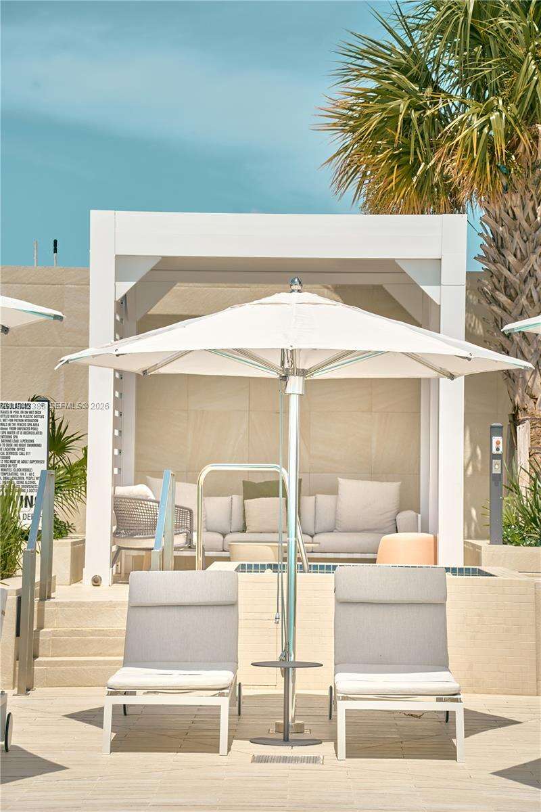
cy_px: 406
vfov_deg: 19.8
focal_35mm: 103
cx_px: 270
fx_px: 2322
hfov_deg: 13.3
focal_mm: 103
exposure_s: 1/1000
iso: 125
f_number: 7.1
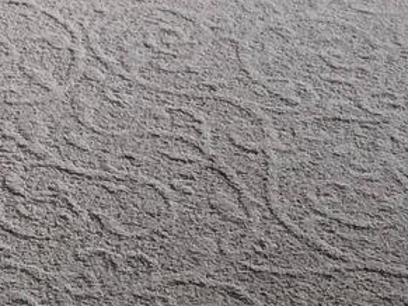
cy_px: -768
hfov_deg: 9.5
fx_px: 2321
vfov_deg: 6.5
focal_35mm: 197
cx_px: -352
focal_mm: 3.99
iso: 32
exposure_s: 1/120
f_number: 1.8
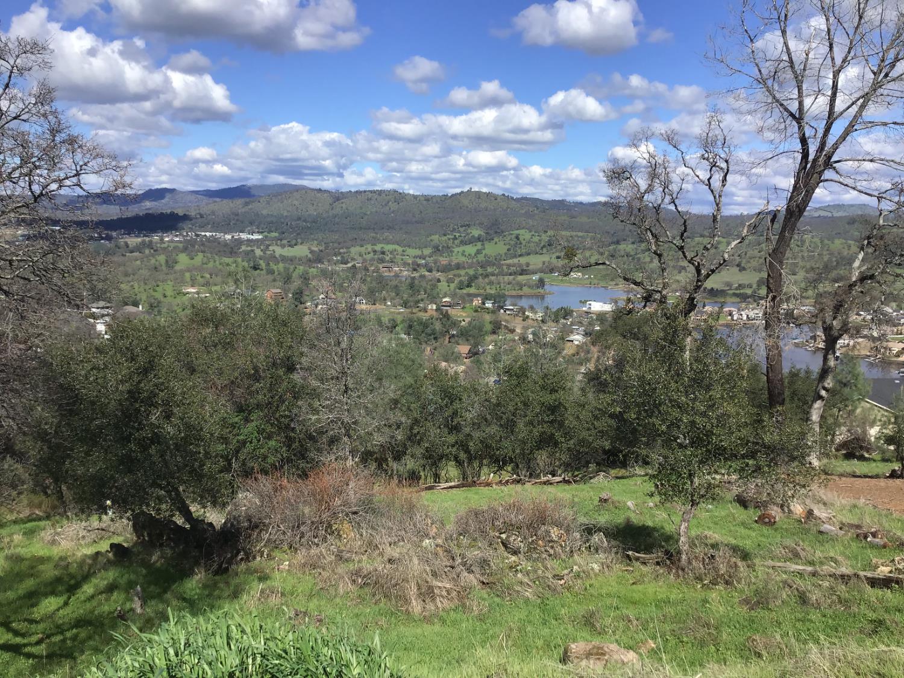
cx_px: 452
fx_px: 810
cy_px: 339
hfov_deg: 58.4
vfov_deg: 45.4
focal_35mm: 31
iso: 25
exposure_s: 1/1733
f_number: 2.4
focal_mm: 3.3
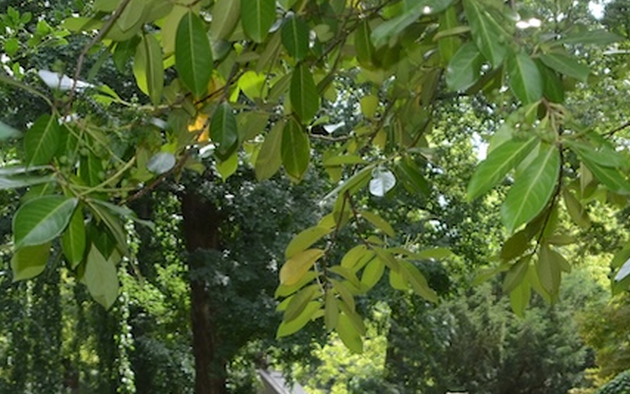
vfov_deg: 14.3
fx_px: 1545
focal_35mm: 90
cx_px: 589
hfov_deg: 22.4
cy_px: 413
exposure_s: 1/100
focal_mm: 28
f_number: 5
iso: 100
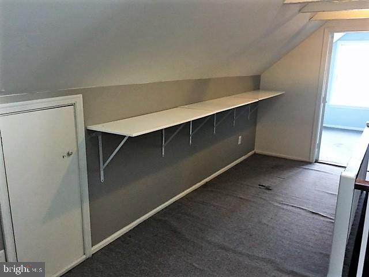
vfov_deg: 48.2
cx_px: 184
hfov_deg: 61.7
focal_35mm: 29
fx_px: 309
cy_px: 138
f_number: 2.2
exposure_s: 1/30
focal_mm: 4.15
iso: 125
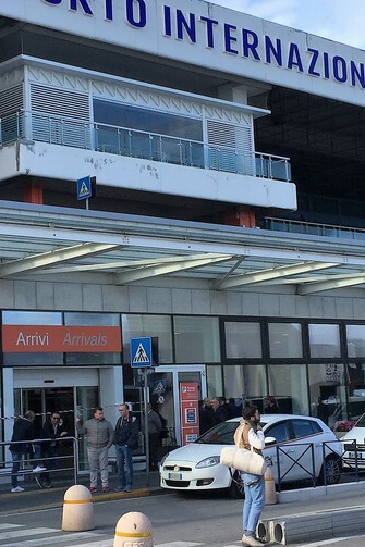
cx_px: 210
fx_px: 1096
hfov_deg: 18.9
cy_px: 273
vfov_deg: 28.1
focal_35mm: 72
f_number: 2.2
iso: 32
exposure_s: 1/1130
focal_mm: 4.15
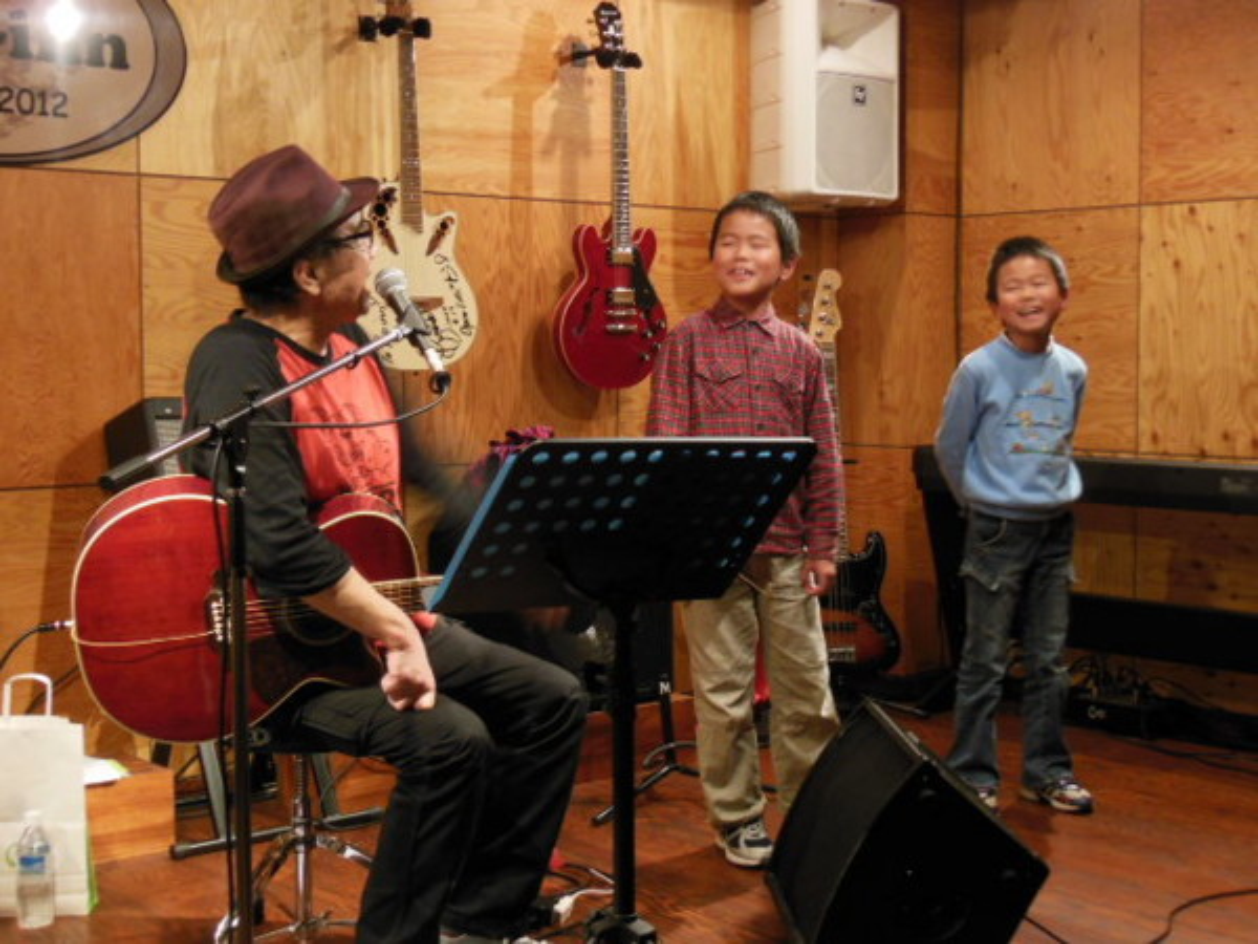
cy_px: 472
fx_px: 1890
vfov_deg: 28.0
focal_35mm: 52
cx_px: 629
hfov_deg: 36.8
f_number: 4.7
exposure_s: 1/6
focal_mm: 9.3
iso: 400
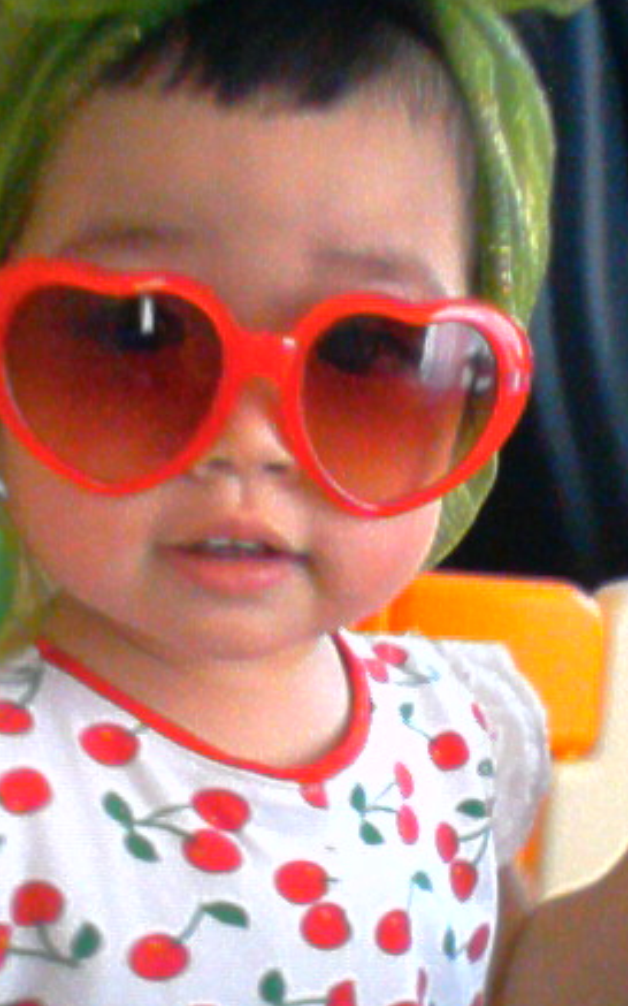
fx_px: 1233
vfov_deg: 44.3
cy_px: 562
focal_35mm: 45
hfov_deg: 28.6
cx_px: 276
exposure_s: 1/20.8
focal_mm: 1.5
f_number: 2.8
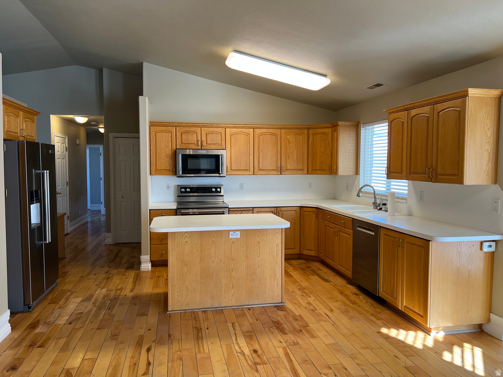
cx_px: 252
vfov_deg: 53.1
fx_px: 378
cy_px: 188
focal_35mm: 26
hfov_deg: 67.3
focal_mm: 5.7
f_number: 1.5
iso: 100
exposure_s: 1/120
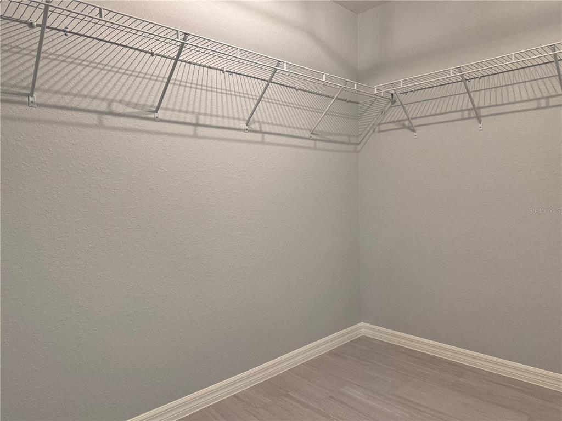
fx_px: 390
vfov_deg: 56.8
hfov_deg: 71.6
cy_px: 210
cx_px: 281
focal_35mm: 24
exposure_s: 1/120
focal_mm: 6.76
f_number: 1.78
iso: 250
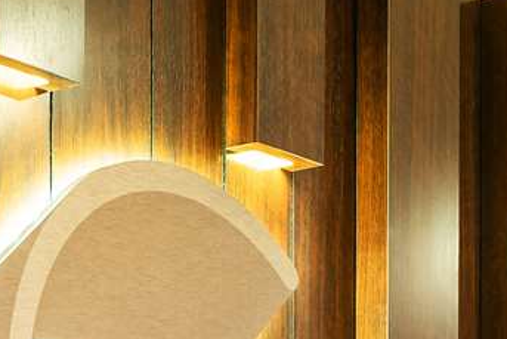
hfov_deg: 13.4
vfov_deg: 8.4
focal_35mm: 153
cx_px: 242
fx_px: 2156
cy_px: 725
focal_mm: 35
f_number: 8
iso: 400
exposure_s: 1/2.5
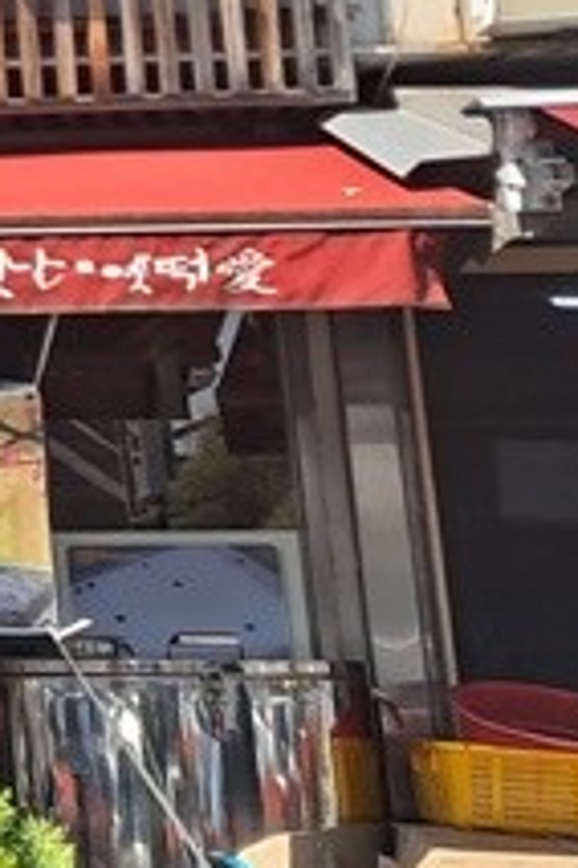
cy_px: 4
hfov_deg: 9.7
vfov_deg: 17.1
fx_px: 2818
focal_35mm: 117
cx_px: -1009
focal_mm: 5.23
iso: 25
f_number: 1.8
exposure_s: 1/732
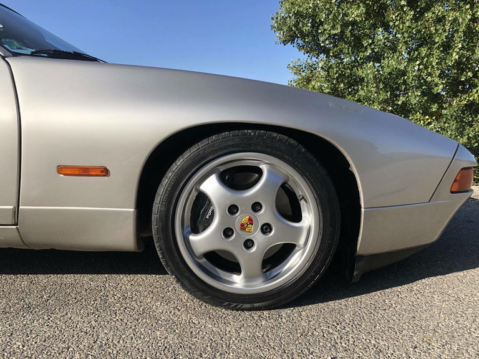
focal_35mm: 28
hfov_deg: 63.4
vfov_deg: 49.7
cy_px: 180
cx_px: 240
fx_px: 387
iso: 20
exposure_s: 1/1200
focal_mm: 3.99
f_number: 1.8
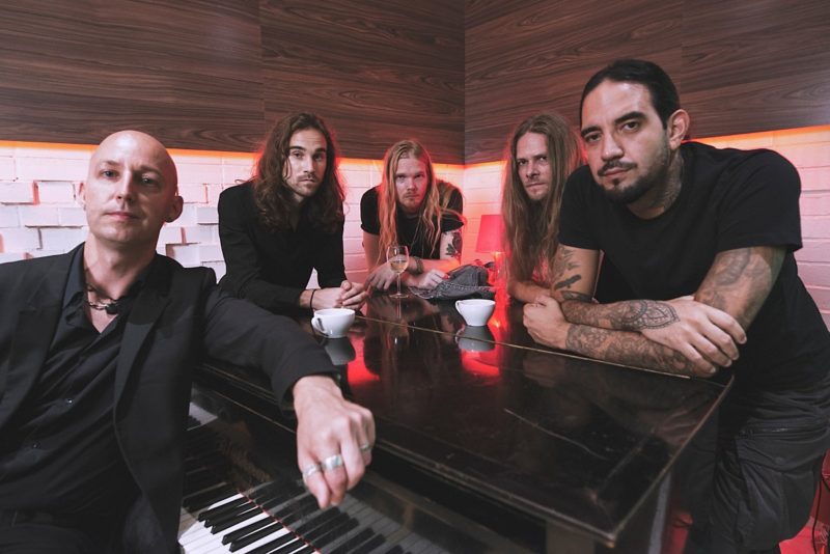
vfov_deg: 62.0
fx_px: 461
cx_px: 415
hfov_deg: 84.0
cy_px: 277
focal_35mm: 20
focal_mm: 20
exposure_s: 1/15
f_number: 4.5
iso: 800
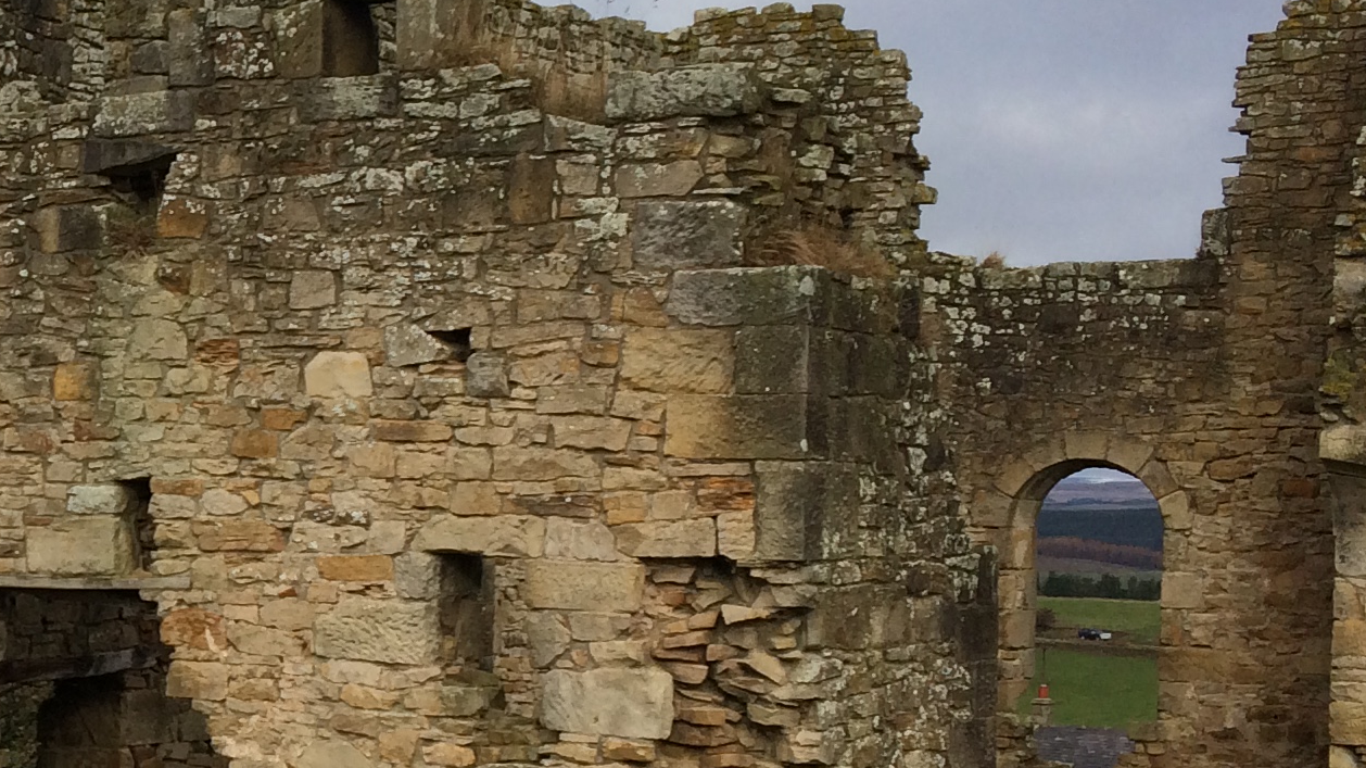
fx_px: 2969
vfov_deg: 14.7
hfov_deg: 24.3
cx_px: -121
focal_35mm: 82
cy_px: 533
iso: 32
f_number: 2.2
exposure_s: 1/1208
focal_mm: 4.15
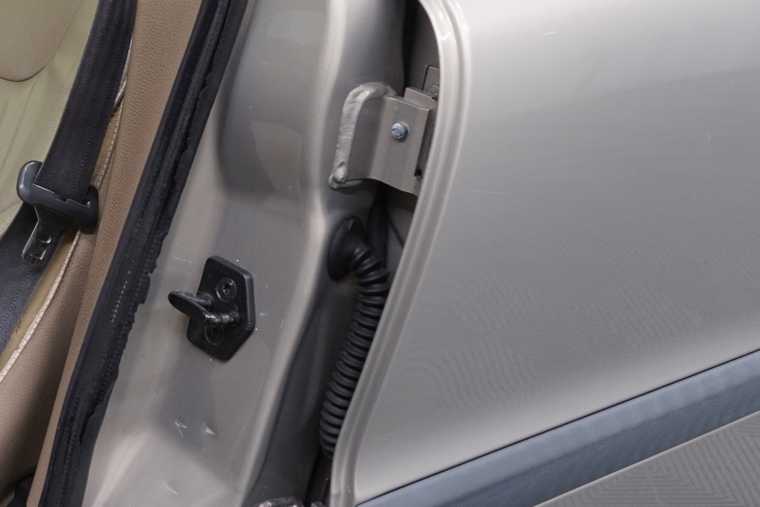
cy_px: 131
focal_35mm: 65
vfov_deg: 20.8
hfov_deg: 26.3
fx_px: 1372
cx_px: -227
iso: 400
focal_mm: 16
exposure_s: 1/30
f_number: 3.5
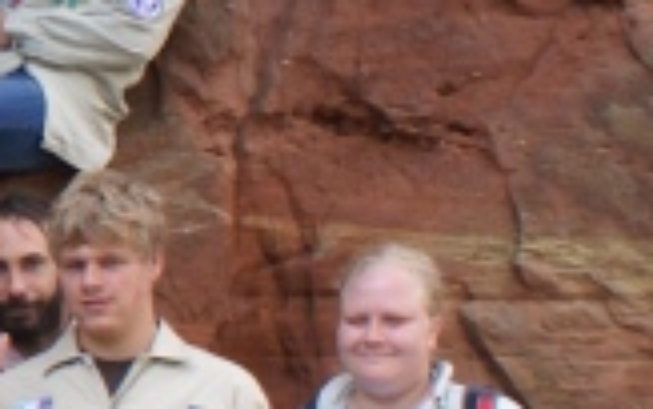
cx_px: -661
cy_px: 106
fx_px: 4451
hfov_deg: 8.0
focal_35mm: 250
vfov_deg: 5.3
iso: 100
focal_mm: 26
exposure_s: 1/60
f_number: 5.6
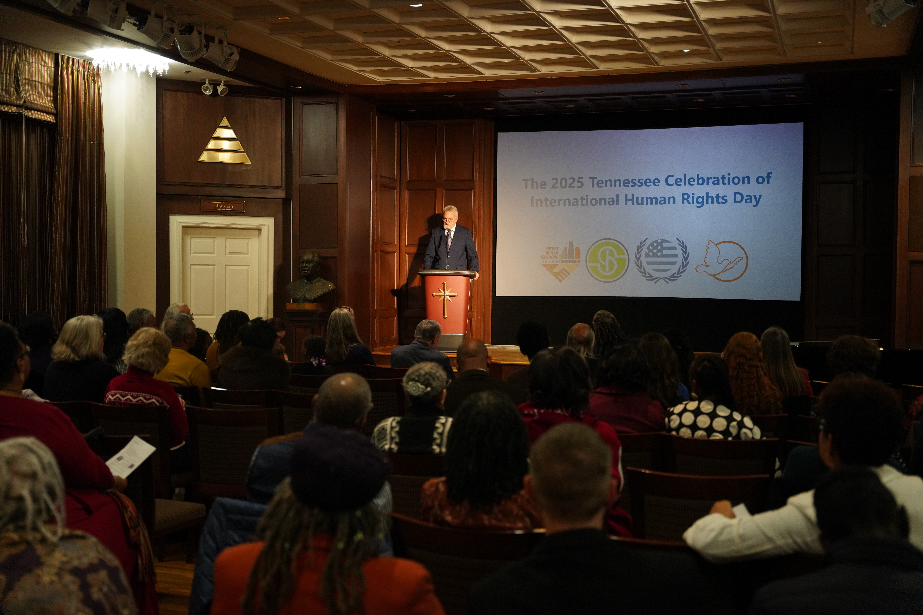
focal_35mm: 42
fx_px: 1072
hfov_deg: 46.6
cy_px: 308
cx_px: 462
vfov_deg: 32.0
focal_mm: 41.8
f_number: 2.8
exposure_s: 1/125
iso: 2500
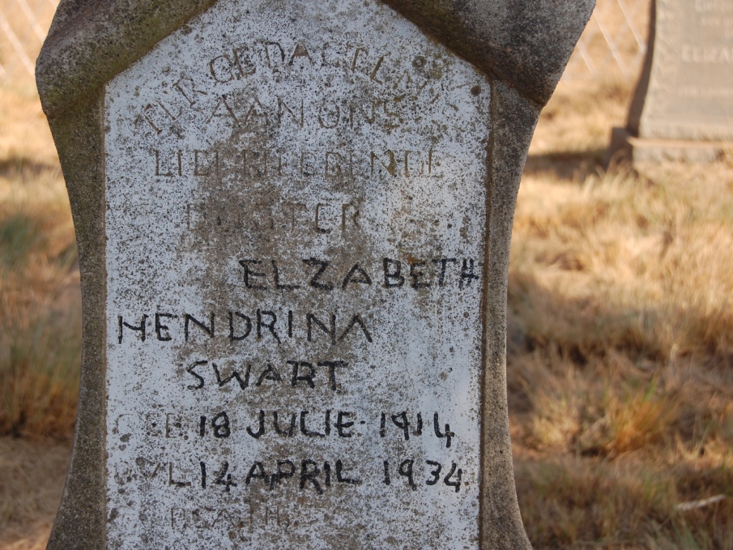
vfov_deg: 19.6
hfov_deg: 26.0
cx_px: 349
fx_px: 1588
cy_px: 275
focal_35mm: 75
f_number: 7.1
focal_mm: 46
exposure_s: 1/200
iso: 200
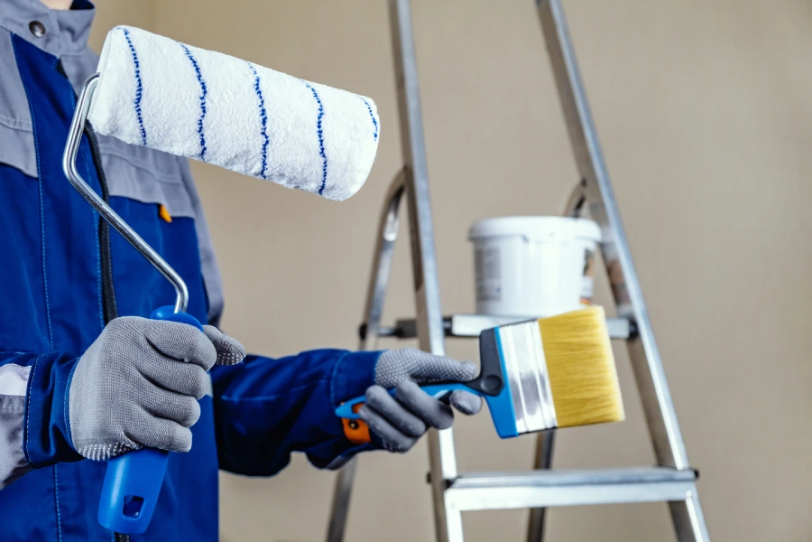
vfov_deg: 28.6
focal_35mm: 47
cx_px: 406
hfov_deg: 41.9
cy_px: 271
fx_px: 1060
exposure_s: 1/70
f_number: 4
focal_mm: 31.5
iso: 160
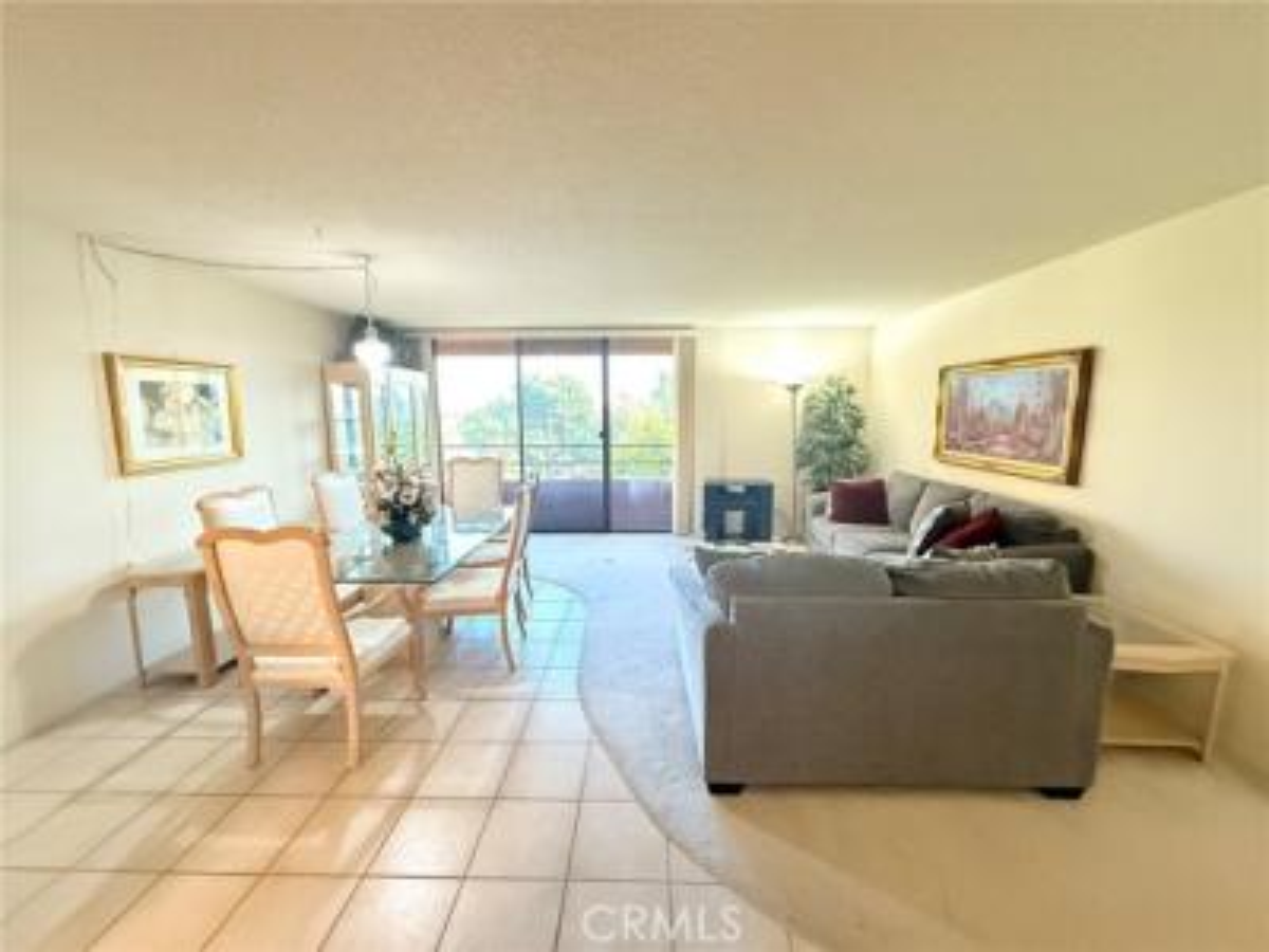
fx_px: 513
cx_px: 634
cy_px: 476
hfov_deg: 102.1
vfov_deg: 85.7
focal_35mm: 14
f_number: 2.2
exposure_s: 1/40
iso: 1250
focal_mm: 2.22
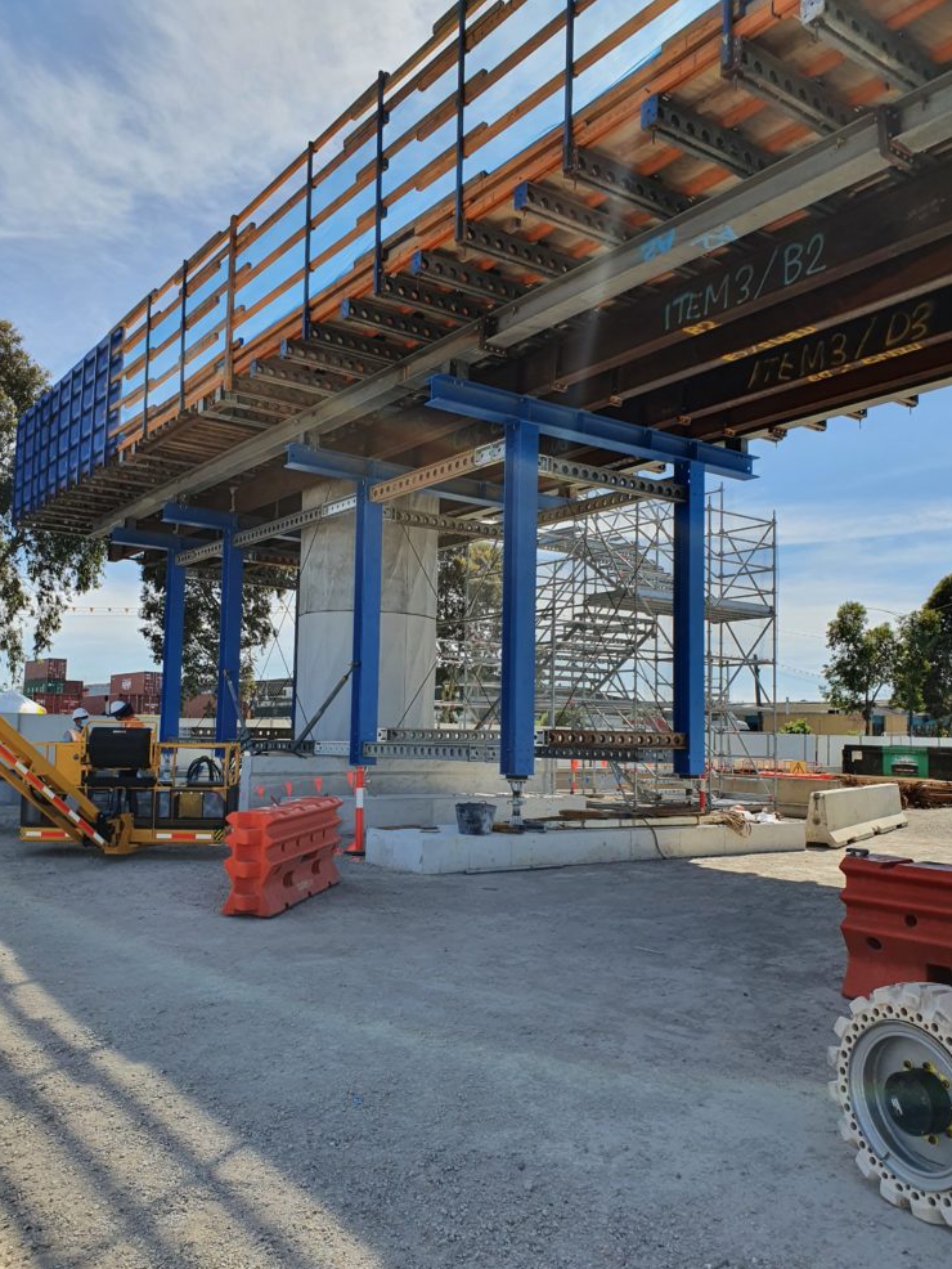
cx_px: 466
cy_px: 658
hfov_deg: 51.4
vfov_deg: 65.3
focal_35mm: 27
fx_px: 990
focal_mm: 4.32
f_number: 2.4
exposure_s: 1/1596
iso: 50
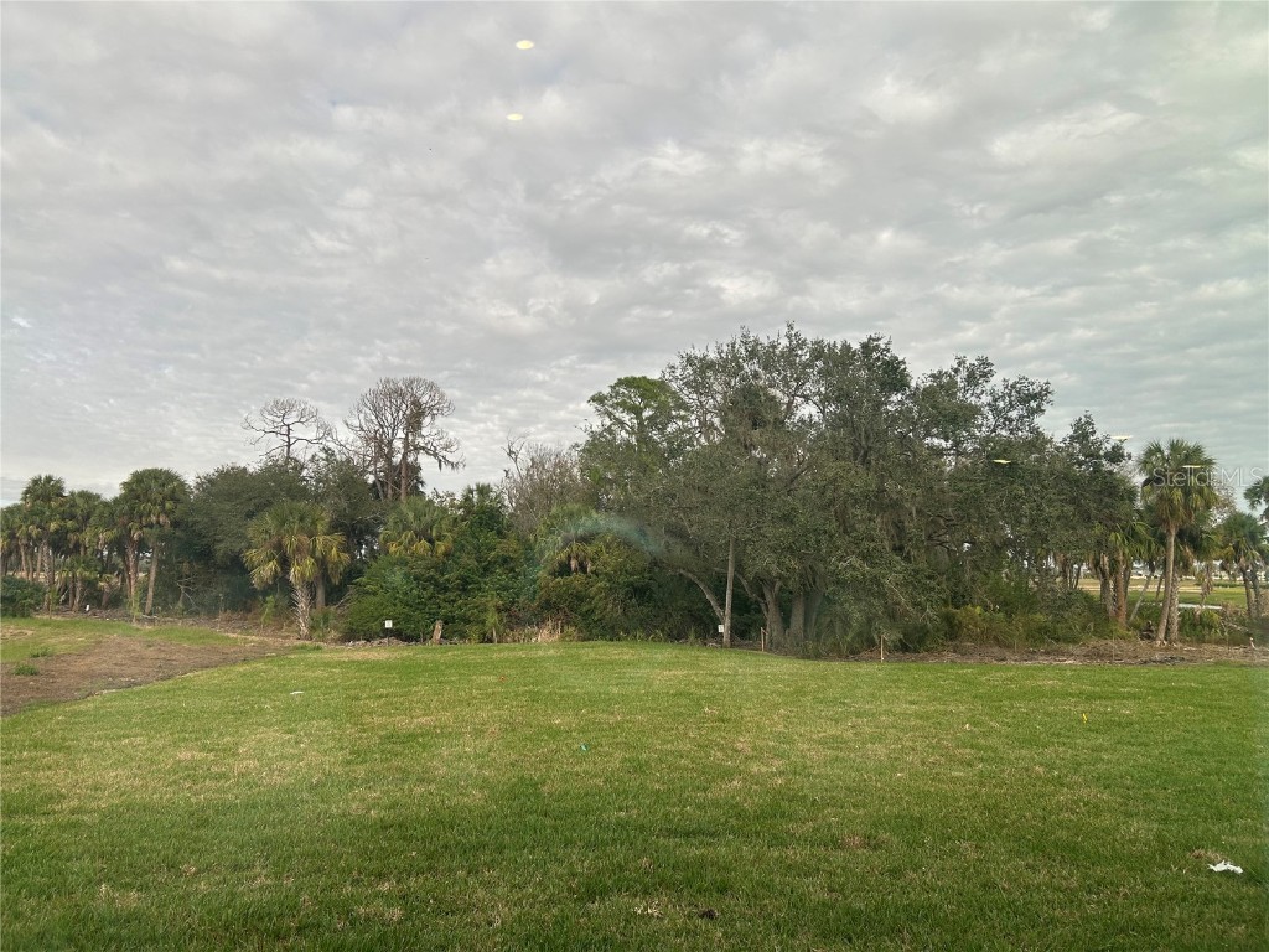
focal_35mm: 26
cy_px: 476
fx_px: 953
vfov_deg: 53.1
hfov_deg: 67.3
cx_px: 634
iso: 50
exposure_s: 1/2165
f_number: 1.5
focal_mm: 5.7
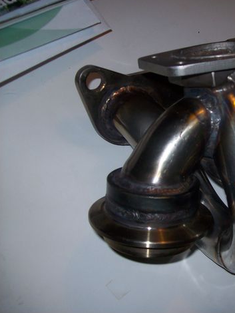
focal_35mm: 49
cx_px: 211
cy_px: 156
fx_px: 443
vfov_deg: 38.9
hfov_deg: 28.6
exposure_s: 1/64
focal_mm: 6
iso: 80
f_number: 2.7
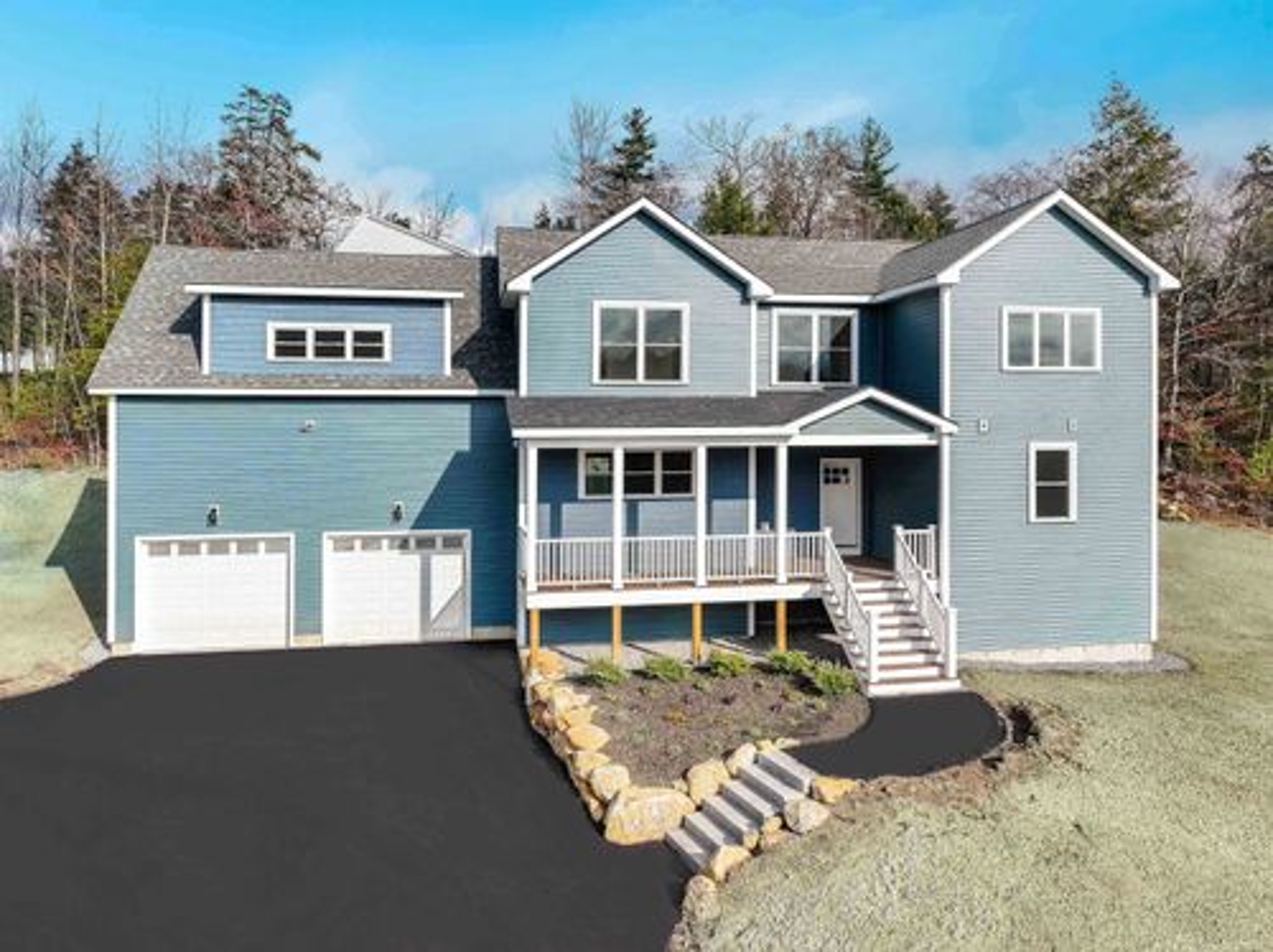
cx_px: 636
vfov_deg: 56.7
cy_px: 476
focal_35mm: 24
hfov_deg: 71.6
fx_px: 882
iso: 140
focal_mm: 12.29
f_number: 2.8
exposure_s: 1/2000
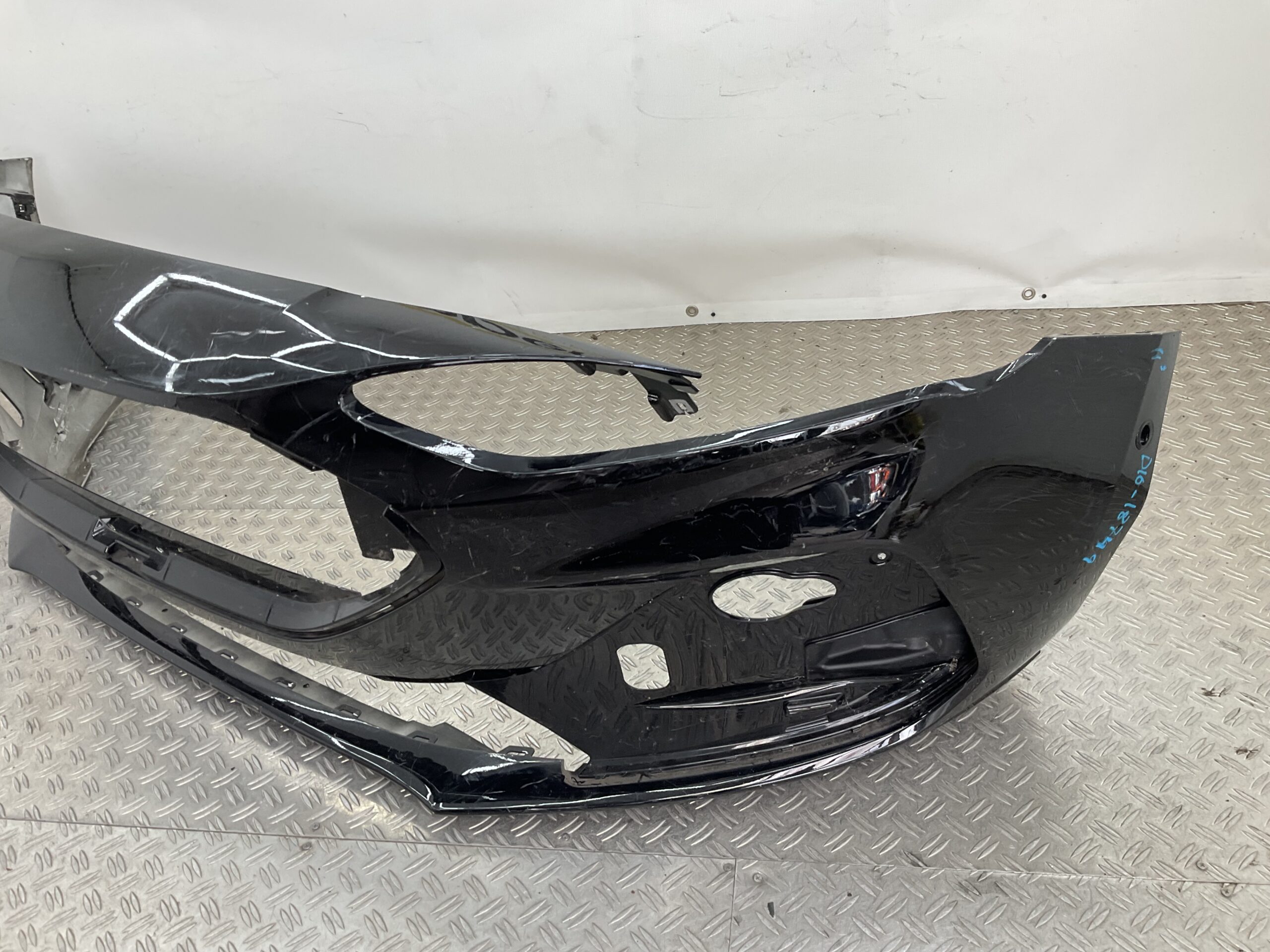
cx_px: 635
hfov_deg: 61.7
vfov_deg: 48.2
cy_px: 476
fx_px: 1064
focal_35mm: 29
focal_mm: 3
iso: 25
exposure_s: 1/120
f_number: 1.8
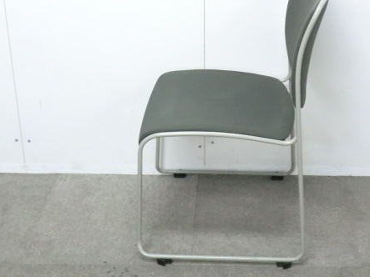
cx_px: 233
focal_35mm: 65
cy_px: 83
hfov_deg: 29.7
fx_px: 695
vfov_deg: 22.4
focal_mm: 8.2
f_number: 4.3
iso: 800
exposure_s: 1/30
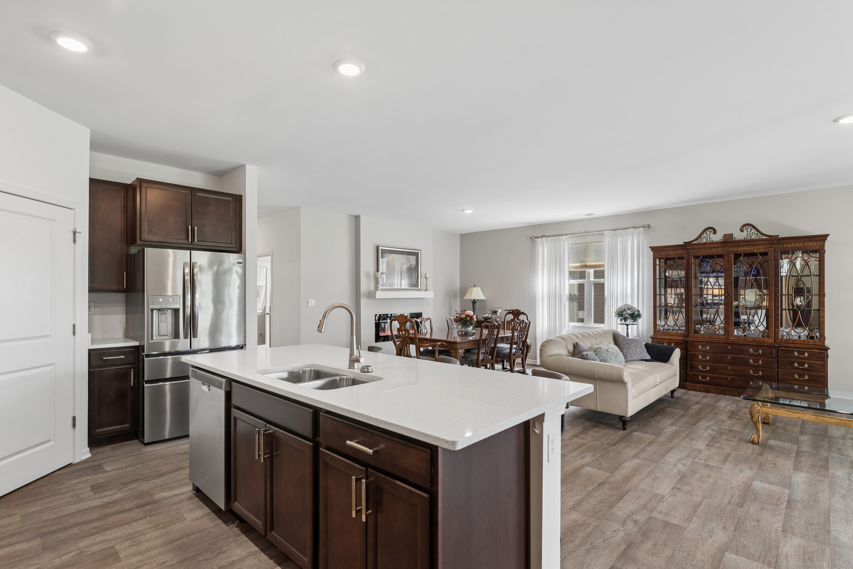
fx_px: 403
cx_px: 426
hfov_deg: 93.3
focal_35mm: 17
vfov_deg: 70.5
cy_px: 284
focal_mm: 17
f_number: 8
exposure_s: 1/25
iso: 200
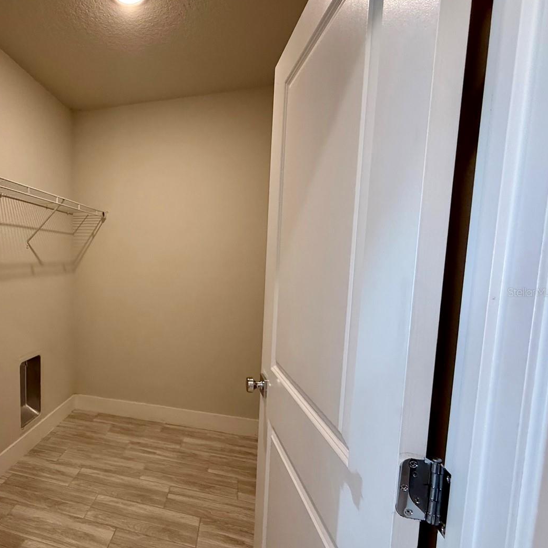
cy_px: 292
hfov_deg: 72.3
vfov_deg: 77.6
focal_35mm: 19
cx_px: 137
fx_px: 340
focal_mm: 2.22
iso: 250
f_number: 2.2
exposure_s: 1/120
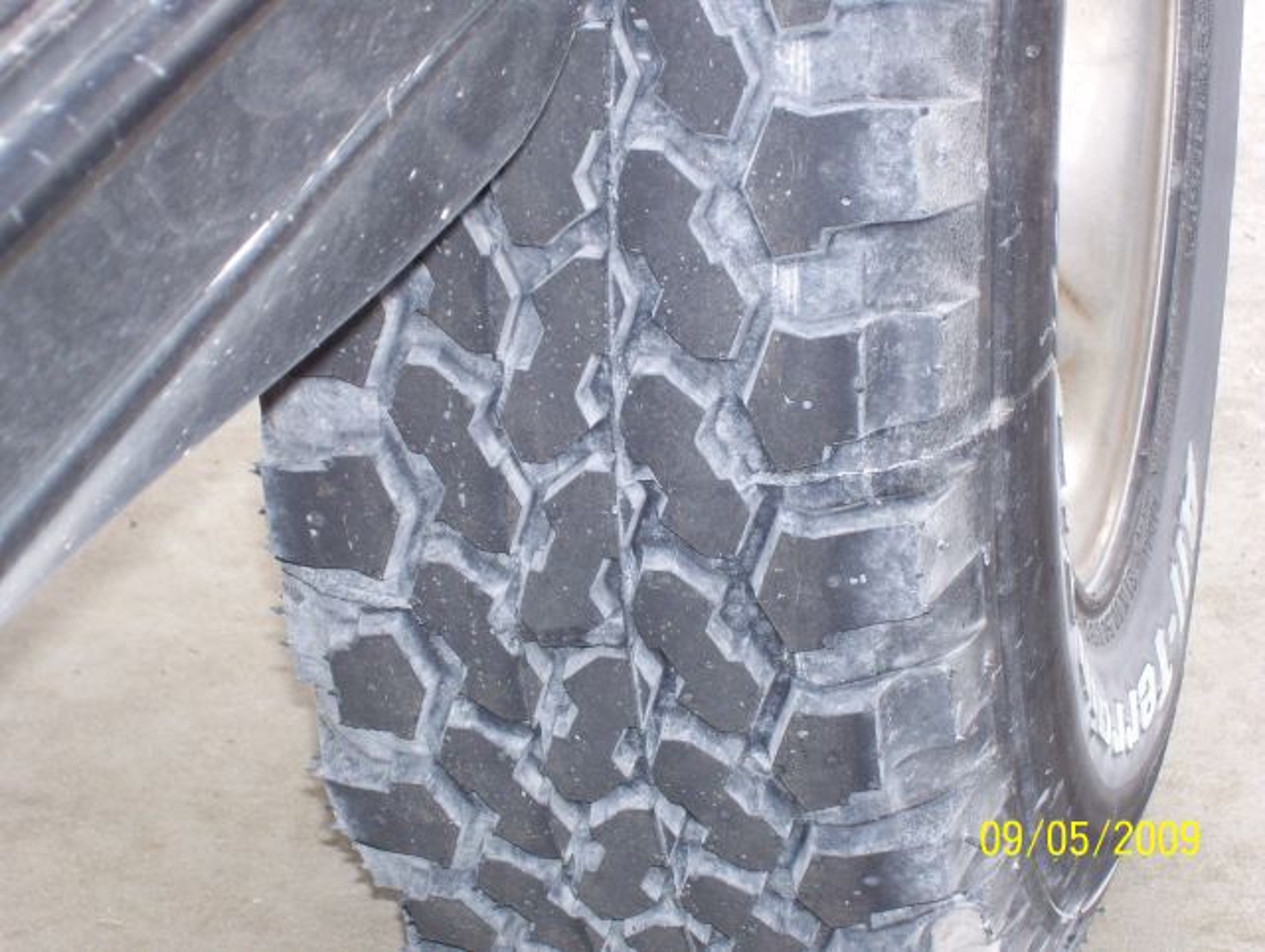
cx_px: 632
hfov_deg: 18.2
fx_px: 3953
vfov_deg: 13.7
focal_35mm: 108
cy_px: 476
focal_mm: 18
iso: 200
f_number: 4.6
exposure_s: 1/80
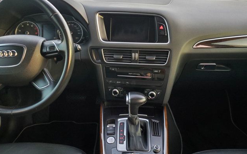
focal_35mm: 28
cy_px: 88
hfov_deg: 66.5
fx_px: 189
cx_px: 123
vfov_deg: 44.5
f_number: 1.5
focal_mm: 4.3
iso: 200
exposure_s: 1/60
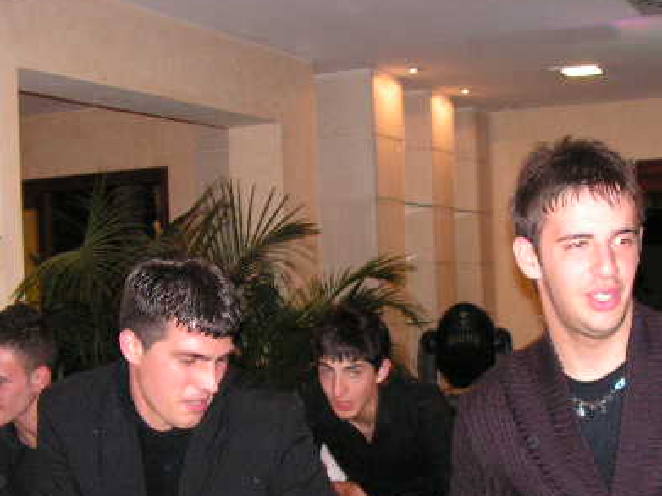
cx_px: 486
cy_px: 355
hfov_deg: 32.2
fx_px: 1128
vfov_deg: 24.6
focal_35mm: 59
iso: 200
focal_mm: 6
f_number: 3.2
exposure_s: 1/40
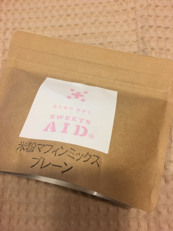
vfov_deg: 61.7
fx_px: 193
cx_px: 86
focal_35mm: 29
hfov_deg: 48.2
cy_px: 116
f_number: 2.2
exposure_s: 1/15
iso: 40
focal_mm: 4.15
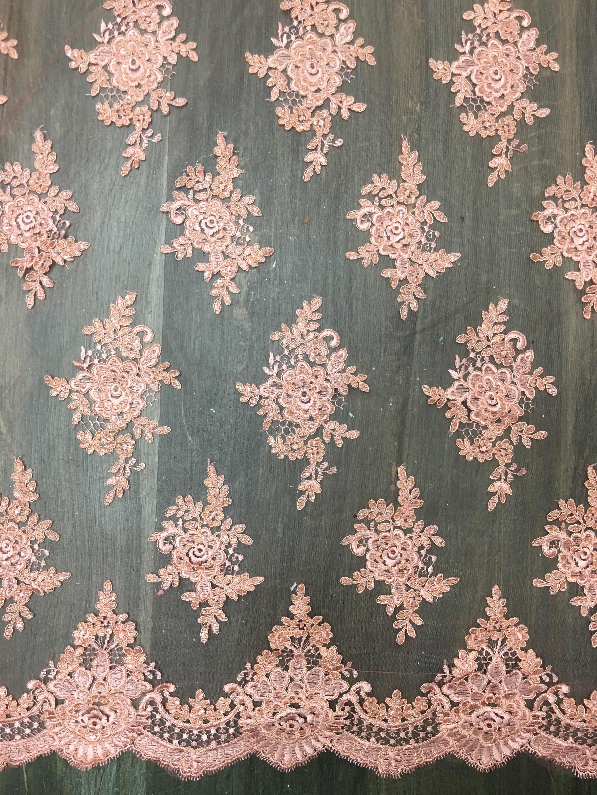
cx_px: 298
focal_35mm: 29
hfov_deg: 48.2
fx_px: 667
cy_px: 398
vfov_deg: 61.7
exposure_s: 1/33
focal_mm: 4.15
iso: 50
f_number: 2.2
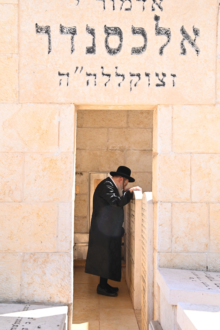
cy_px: 165
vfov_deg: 42.7
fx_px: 422
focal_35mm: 46
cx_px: 110
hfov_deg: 29.2
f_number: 16
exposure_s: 1/320
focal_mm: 46
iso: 1250
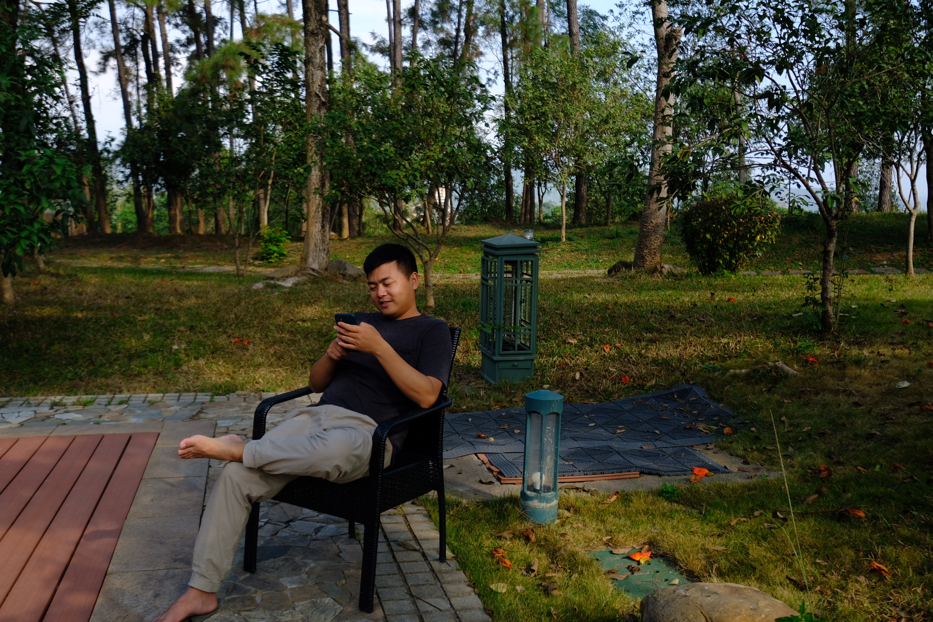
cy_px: 311
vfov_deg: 36.9
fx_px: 933
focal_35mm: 36
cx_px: 466
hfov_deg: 53.1
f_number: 4.5
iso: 200
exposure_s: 1/500
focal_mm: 24
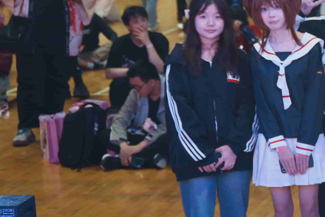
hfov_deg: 12.9
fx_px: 1291
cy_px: 119
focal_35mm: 143
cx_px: 600
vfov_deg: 9.6
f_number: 2.8
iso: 100
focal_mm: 38
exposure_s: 1/80
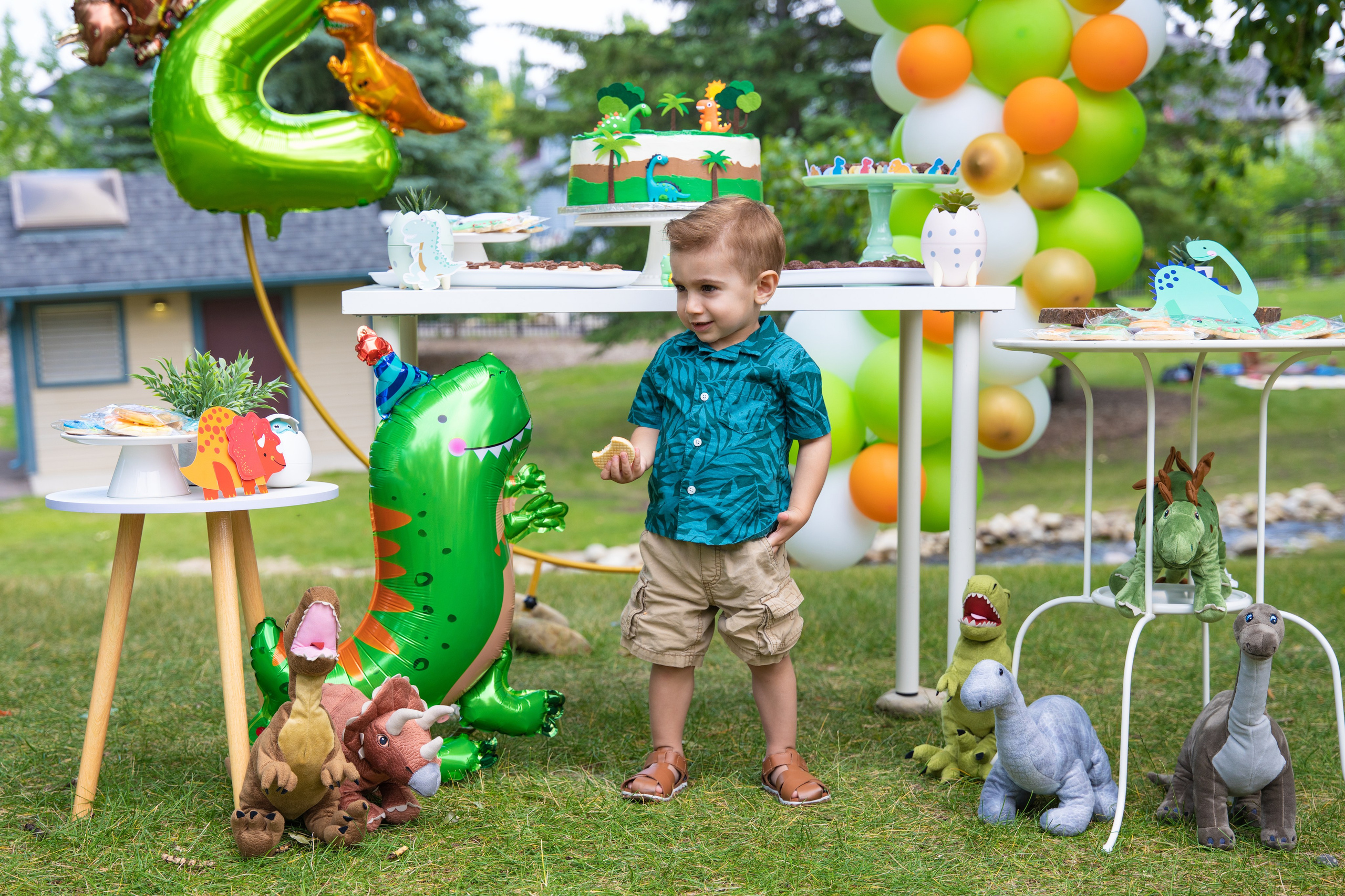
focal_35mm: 48
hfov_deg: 41.1
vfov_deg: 28.1
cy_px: 448
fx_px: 1793
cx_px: 672
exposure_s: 1/400
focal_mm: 48
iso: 200
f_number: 3.5
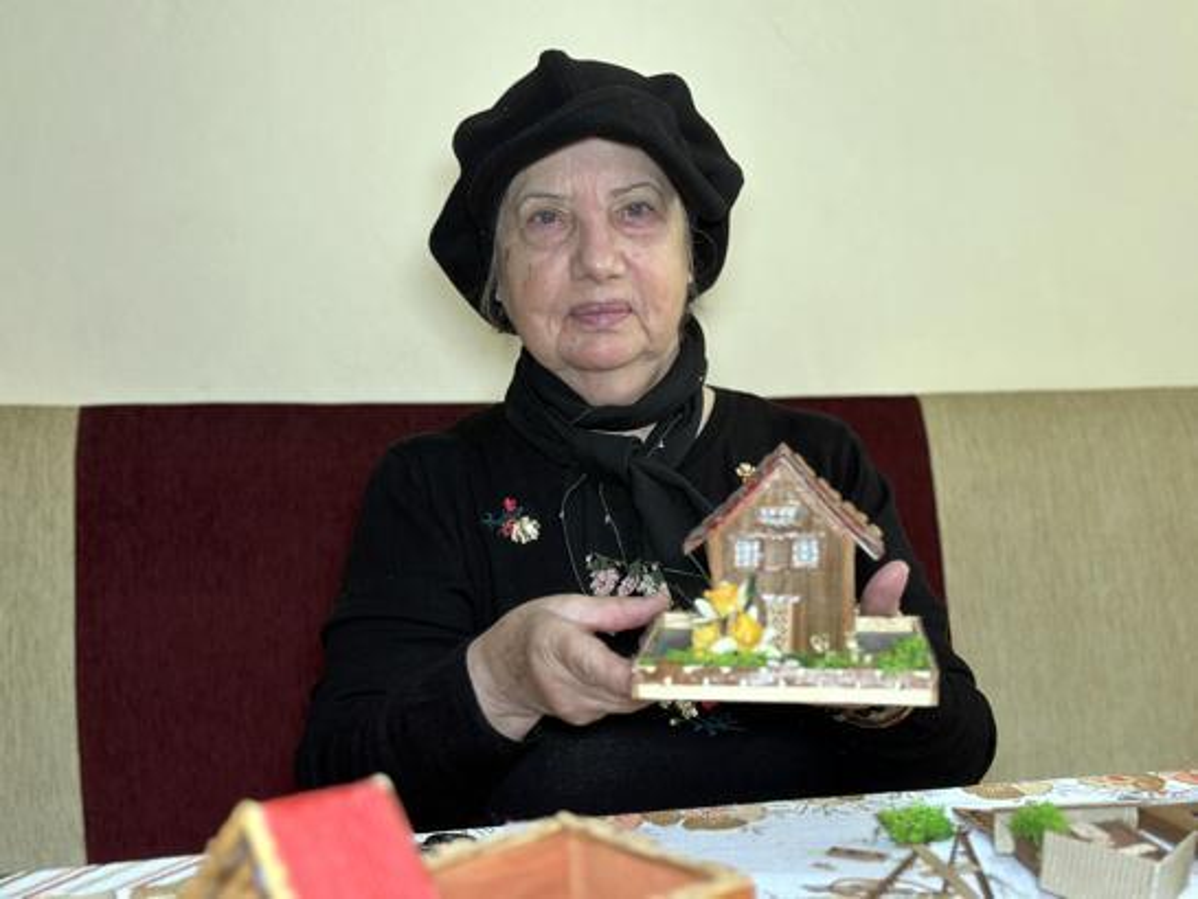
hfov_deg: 39.6
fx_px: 1662
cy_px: 450
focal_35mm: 48
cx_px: 599
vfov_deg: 30.3
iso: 250
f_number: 1.78
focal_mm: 6.86
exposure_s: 1/60
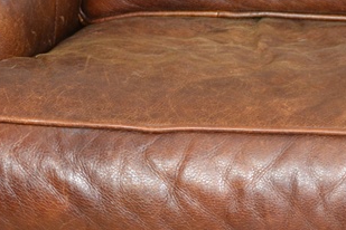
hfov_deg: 10.7
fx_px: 1845
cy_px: 173
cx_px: 200
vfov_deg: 7.1
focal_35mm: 192
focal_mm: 44
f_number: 5.3
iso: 1600
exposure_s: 1/30
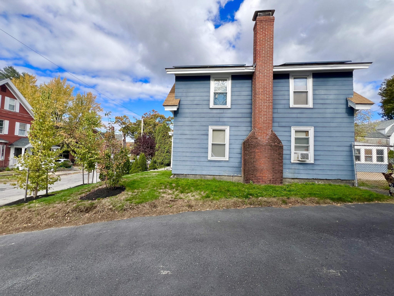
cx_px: 197
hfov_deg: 106.2
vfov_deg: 89.9
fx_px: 148
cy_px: 148
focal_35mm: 13
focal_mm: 1.57
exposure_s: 1/763
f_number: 1.8
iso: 32
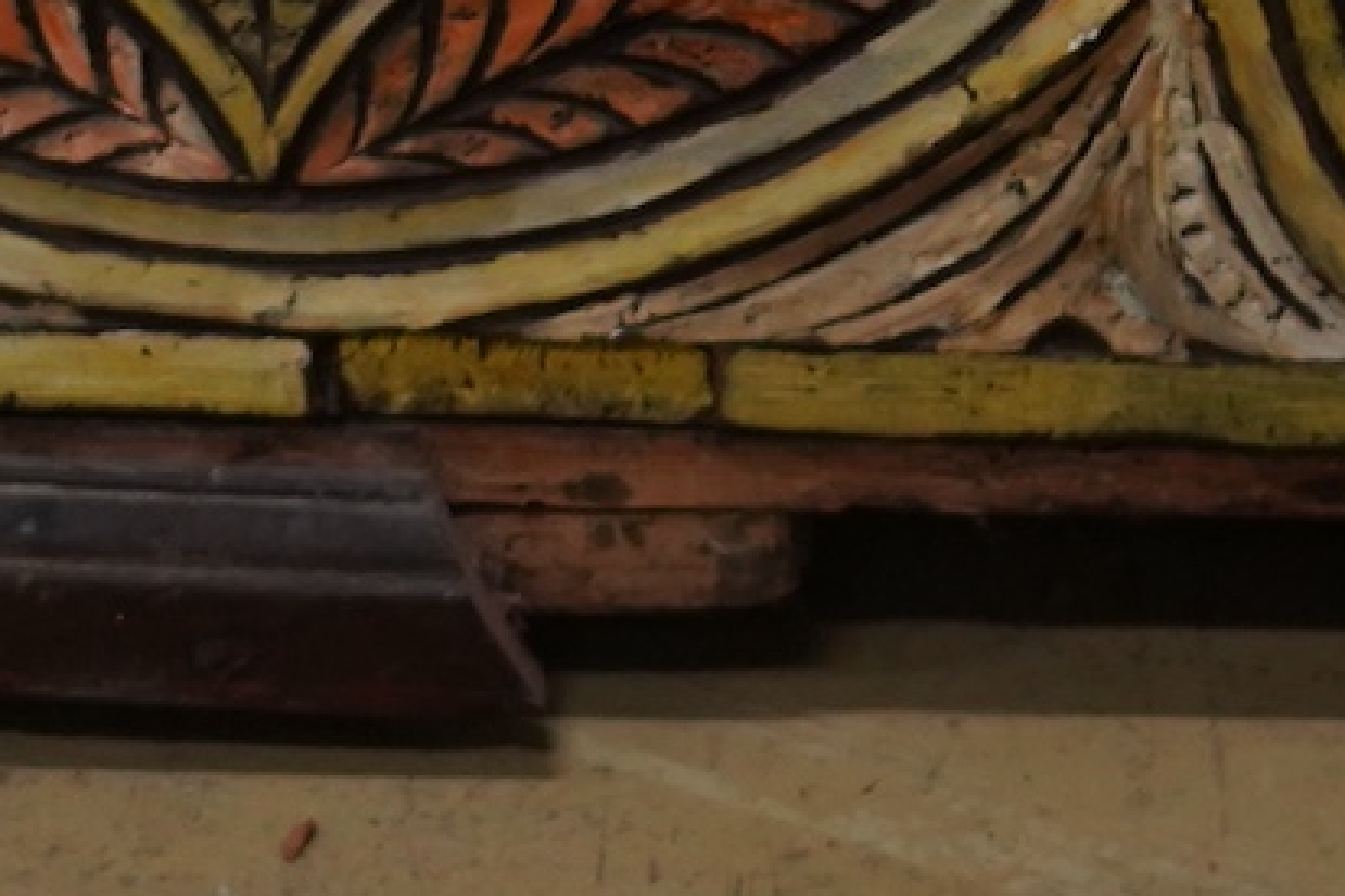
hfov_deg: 6.2
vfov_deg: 4.0
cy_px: -1979
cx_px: 168
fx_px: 12398
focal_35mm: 332
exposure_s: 1/125
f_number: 4
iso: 1250
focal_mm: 50
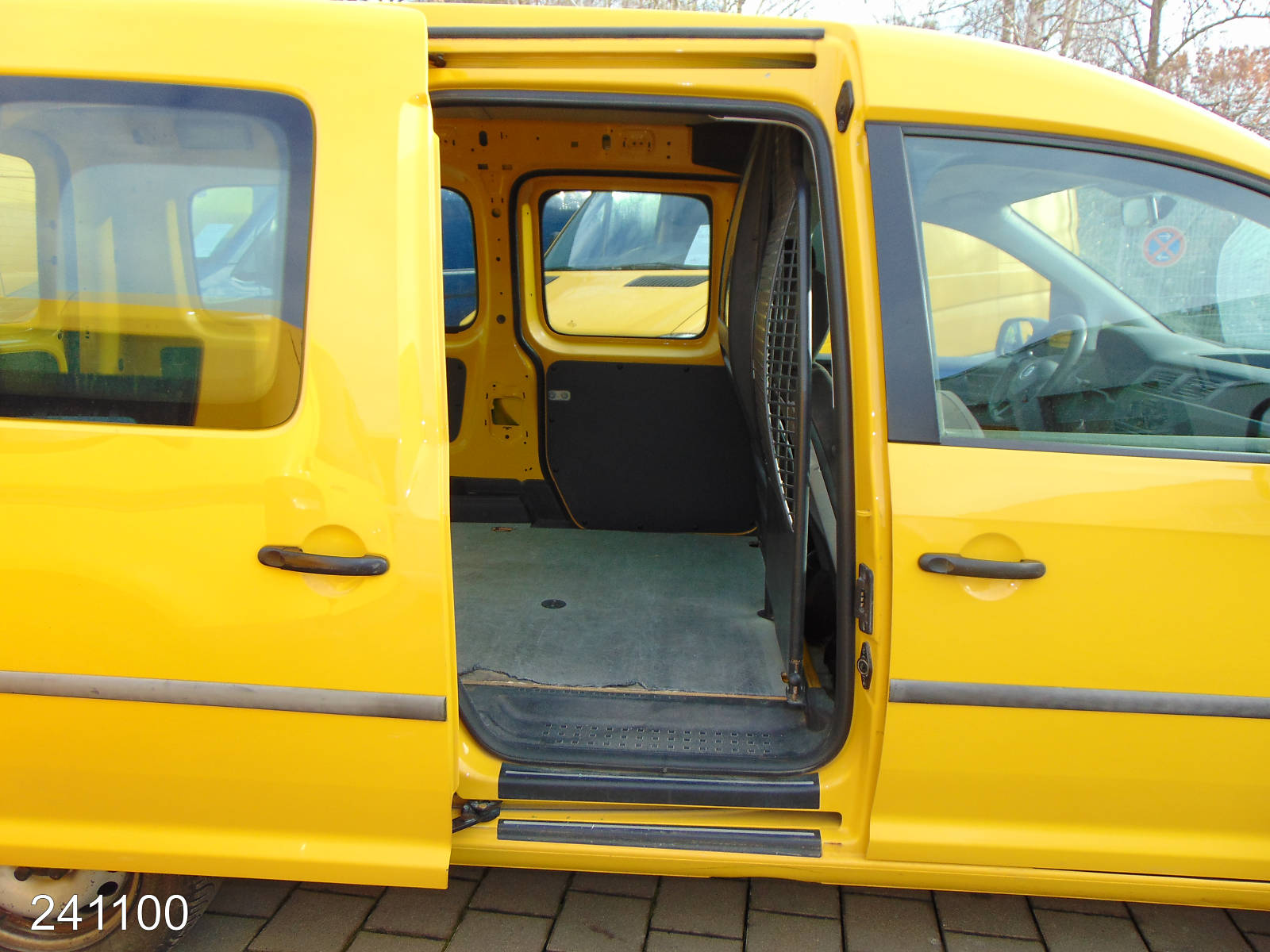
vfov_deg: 54.9
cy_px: 476
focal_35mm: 25
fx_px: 917
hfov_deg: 69.4
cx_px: 635
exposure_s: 1/160
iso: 80
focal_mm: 4.5
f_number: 3
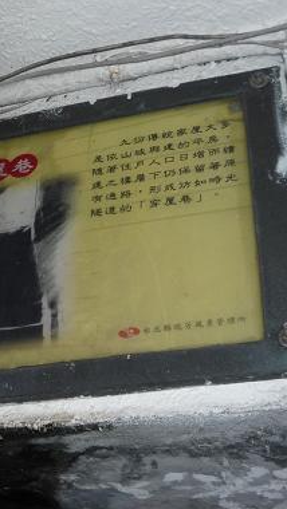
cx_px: 32
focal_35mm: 69
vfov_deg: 30.6
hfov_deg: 17.3
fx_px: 933
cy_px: 254
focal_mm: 5.8
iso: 100
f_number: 3.5
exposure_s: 1/30
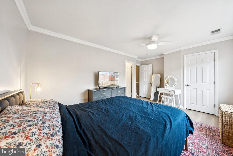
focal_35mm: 12
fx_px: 78
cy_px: 78
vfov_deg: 90.0
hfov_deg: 112.6
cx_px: 116
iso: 640
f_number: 7.1
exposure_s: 1/40
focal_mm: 12
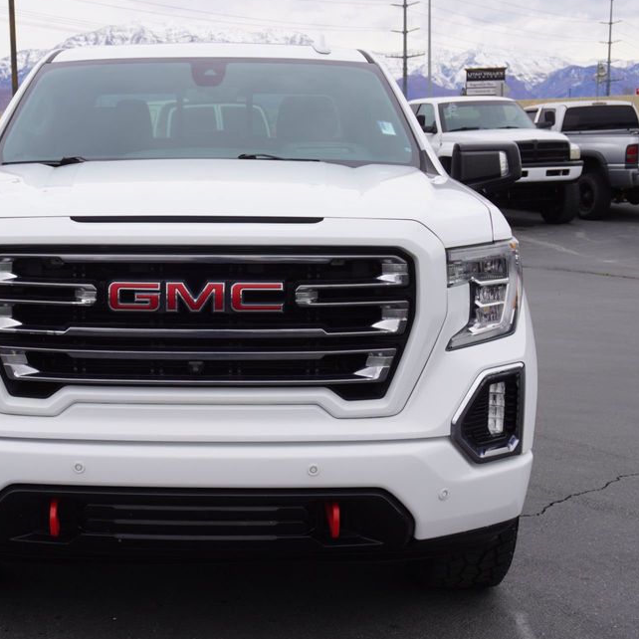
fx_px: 1190
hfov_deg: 29.8
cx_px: 197
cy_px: 333
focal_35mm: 57
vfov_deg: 30.0
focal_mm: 28
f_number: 7.1
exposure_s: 1/100
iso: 100
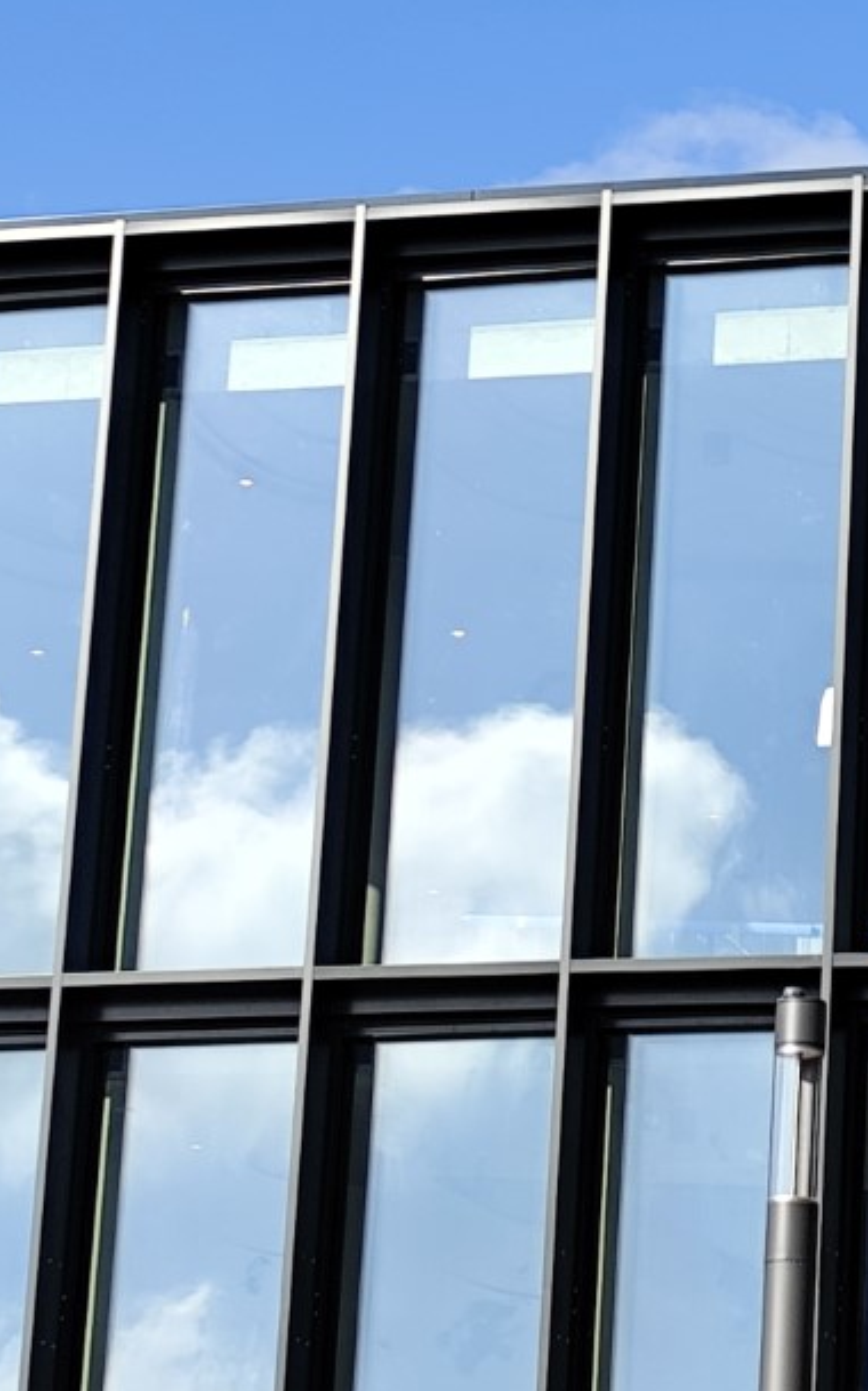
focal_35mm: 163
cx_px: 921
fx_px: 6177
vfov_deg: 12.7
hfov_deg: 8.0
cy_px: 87
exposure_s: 1/710
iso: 50
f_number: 1.65
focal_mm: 6.19
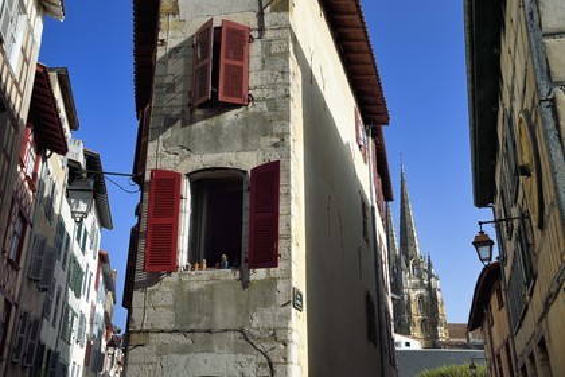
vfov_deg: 35.1
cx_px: 282
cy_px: 188
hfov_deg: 50.7
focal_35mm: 38
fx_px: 596
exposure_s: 1/250
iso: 200
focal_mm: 38
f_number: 16
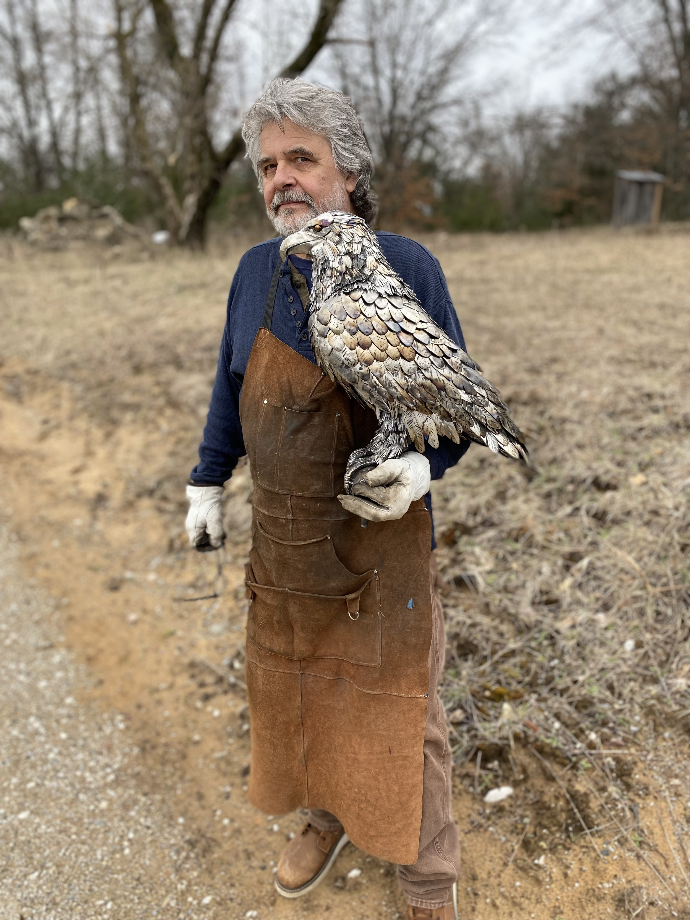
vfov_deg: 67.3
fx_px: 691
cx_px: 345
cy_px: 460
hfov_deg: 53.1
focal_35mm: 26
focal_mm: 4.25
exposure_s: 1/330
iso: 32
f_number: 1.8
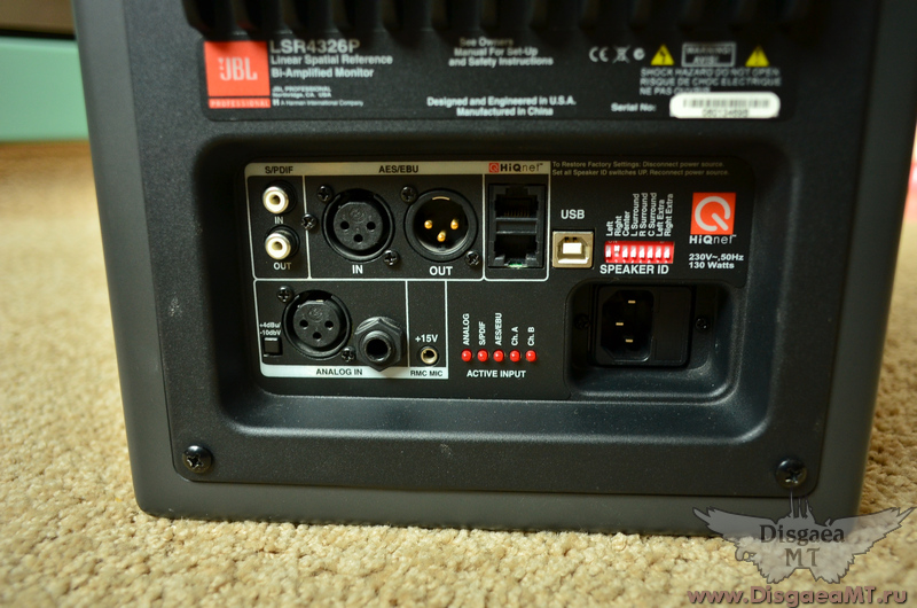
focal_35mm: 28
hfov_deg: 65.6
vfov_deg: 46.2
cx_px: 458
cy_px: 304
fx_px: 712
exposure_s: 1/40
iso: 500
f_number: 2.8
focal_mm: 18.5
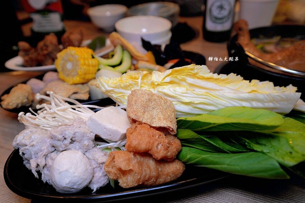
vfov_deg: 46.4
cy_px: 102
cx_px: 152
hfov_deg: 65.5
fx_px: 237
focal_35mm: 28
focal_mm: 28
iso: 400
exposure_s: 1/60
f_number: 4.5
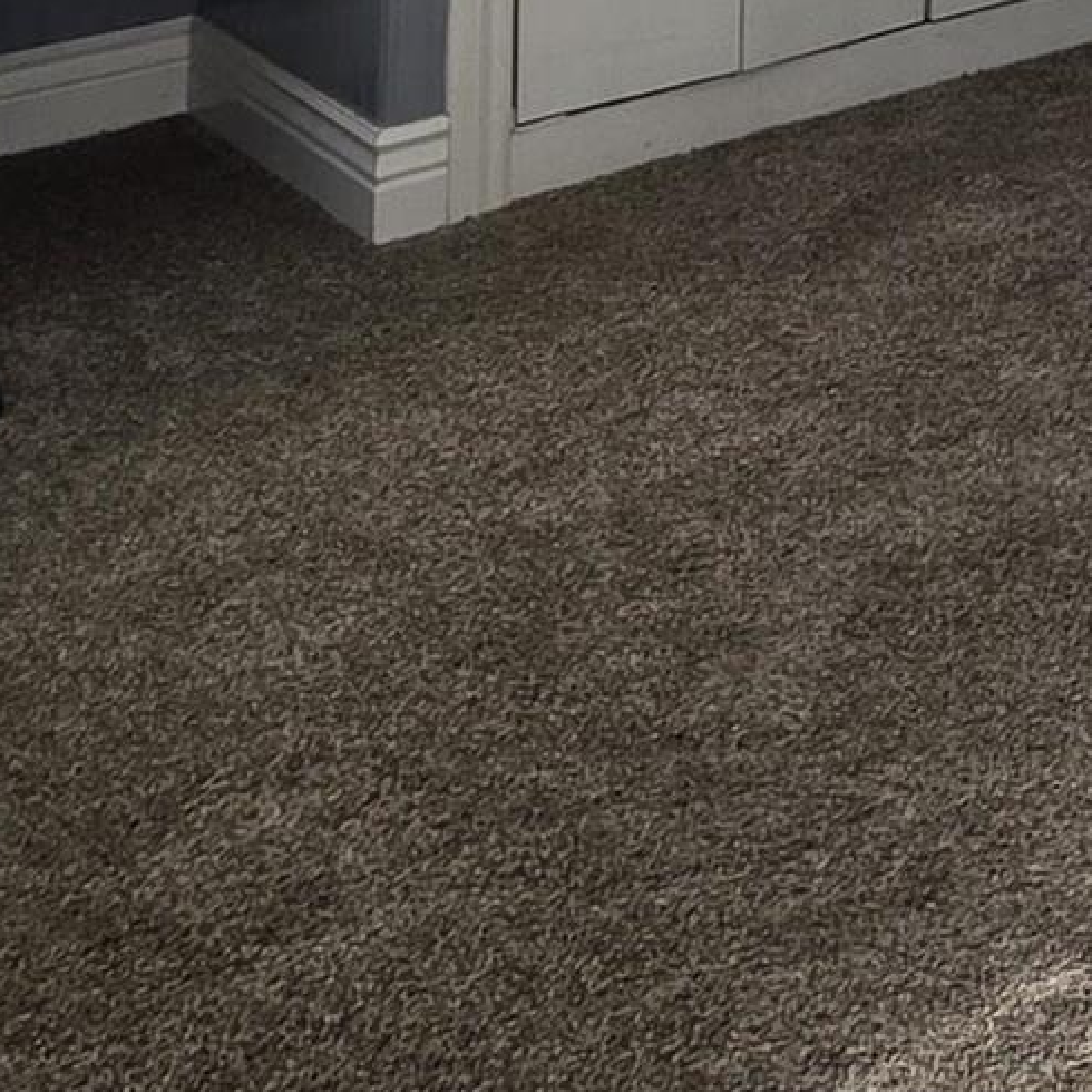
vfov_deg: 18.2
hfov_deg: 21.2
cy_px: -949
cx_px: 1513
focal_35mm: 72
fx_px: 2570
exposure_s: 1/120
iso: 100
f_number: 1.9
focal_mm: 2.2
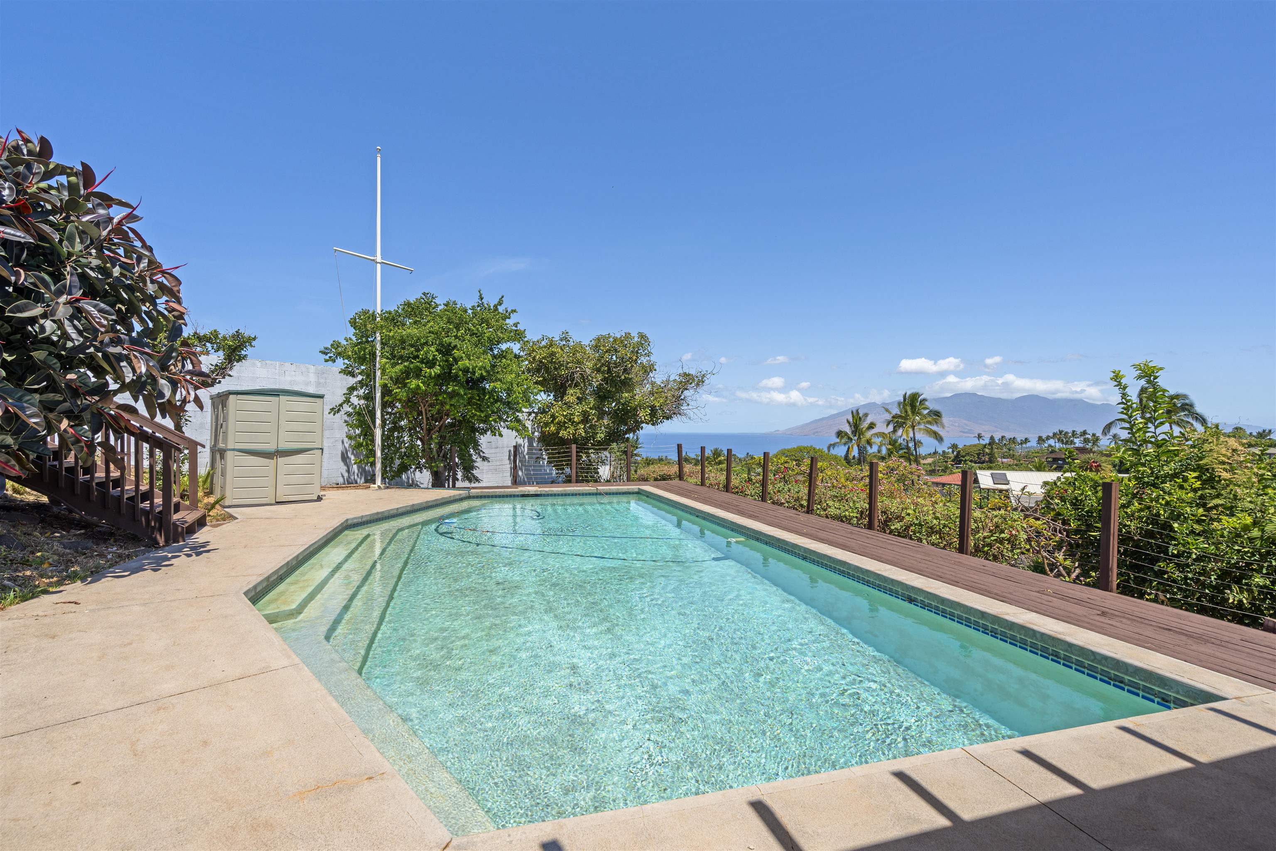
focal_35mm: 16
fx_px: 567
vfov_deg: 73.7
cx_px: 638
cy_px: 426
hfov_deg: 96.7
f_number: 8
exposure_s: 1/125
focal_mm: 16
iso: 100
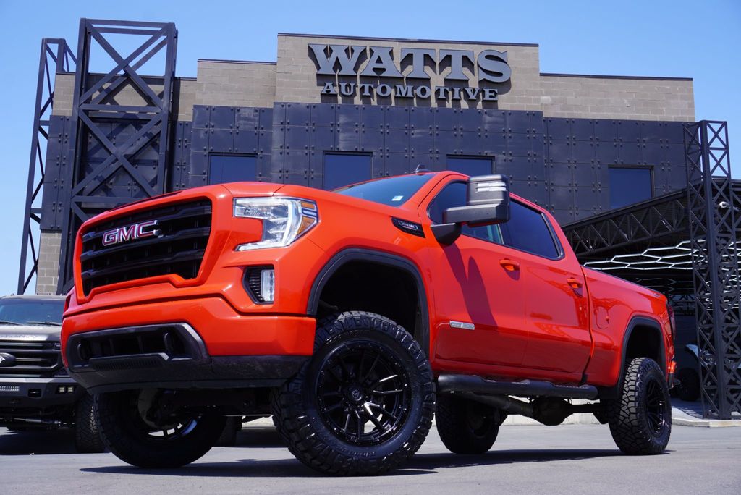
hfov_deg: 47.9
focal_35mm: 40
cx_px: 370
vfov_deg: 33.1
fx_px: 834
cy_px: 248
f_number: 9
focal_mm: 27
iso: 100
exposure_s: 1/125
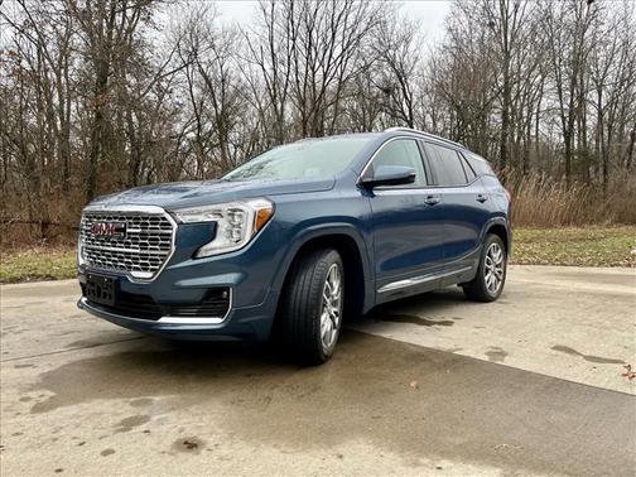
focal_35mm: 26
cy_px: 238
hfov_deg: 67.3
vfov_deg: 53.1
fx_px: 478
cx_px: 318
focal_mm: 5.1
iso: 50
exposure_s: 1/457
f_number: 1.6
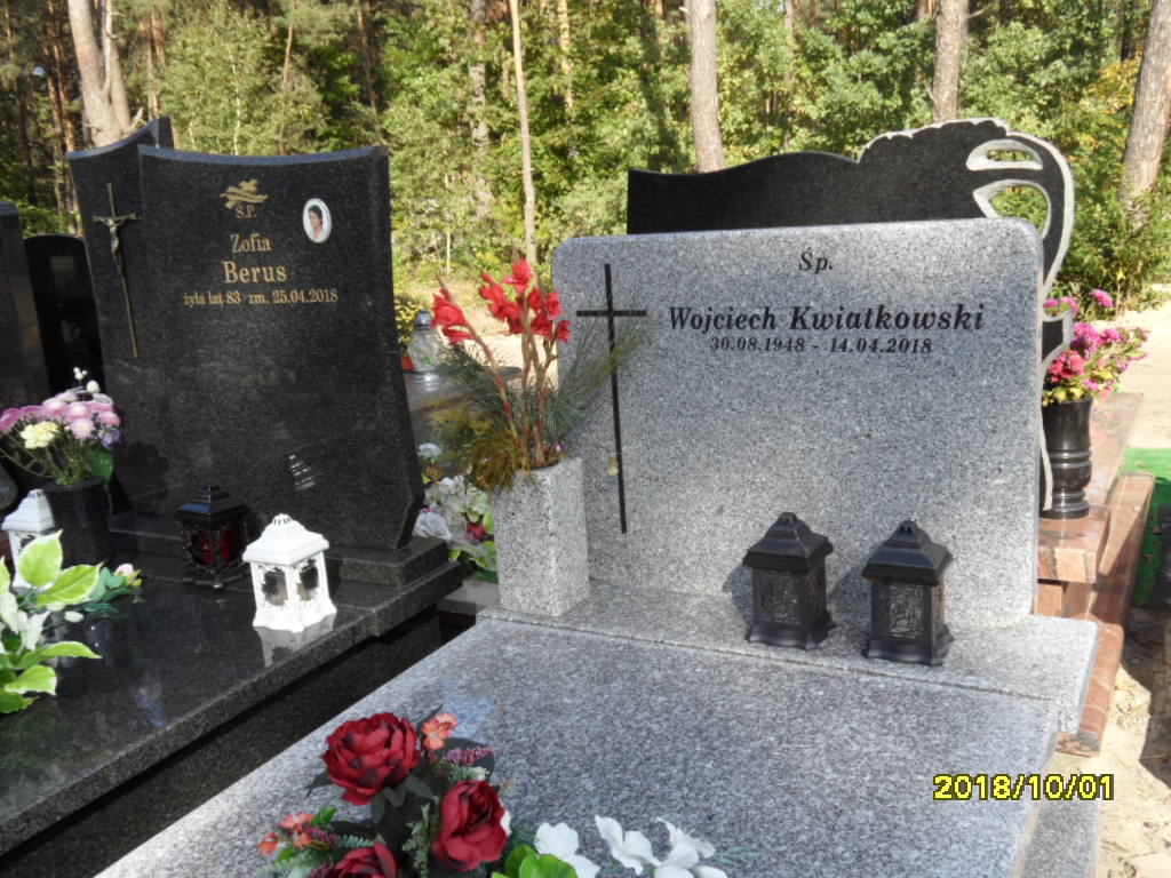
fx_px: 1083
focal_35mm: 32
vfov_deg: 44.2
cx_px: 586
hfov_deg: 56.8
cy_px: 439
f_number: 3.4
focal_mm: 5.3
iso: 80
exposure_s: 1/350
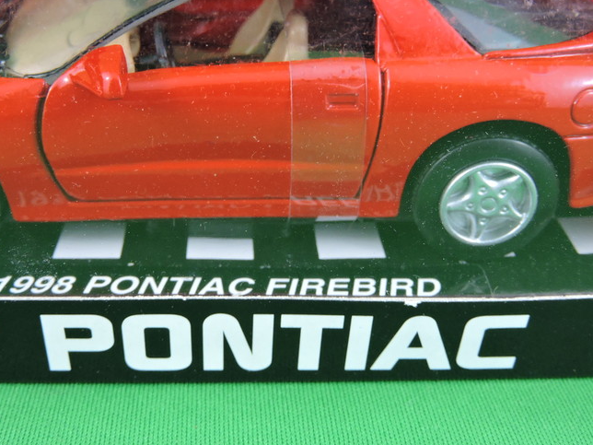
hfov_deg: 39.6
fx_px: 822
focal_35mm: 48
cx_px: 258
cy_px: 181
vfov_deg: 30.2
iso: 280
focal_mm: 7.2
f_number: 3.8
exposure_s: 1/30
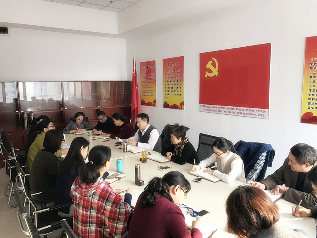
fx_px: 256
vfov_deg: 49.7
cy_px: 119
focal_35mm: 28
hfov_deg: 63.4
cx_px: 158
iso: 20
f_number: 1.8
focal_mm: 3.99
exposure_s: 1/31
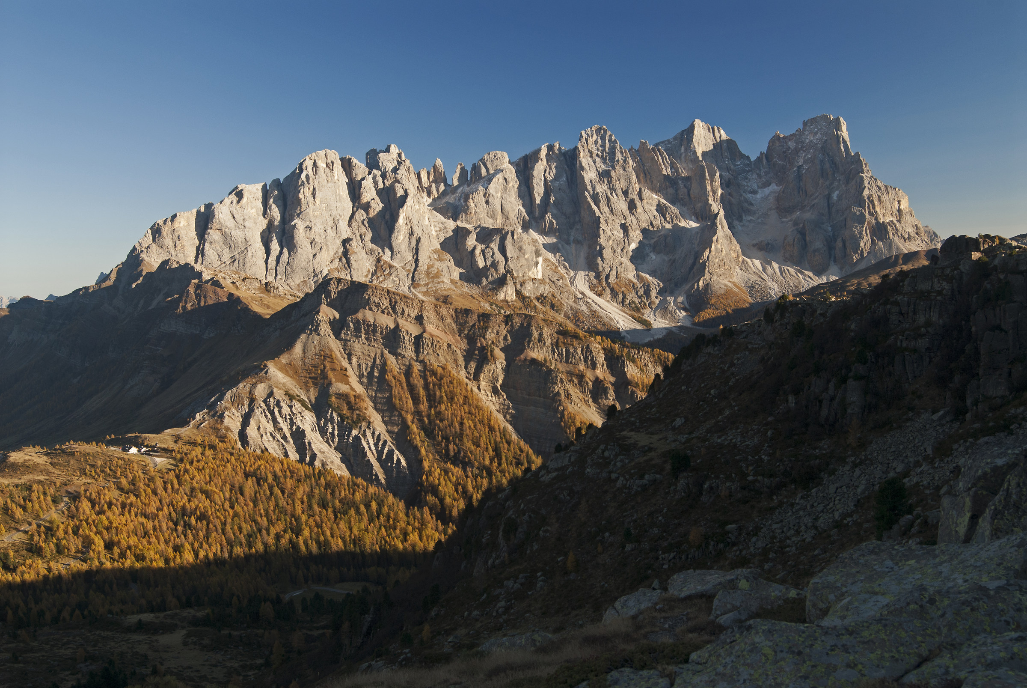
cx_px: 514
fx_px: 1114
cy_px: 344
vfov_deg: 34.3
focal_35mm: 39
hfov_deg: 49.5
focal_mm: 26
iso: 200
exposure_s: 1/100
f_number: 7.1
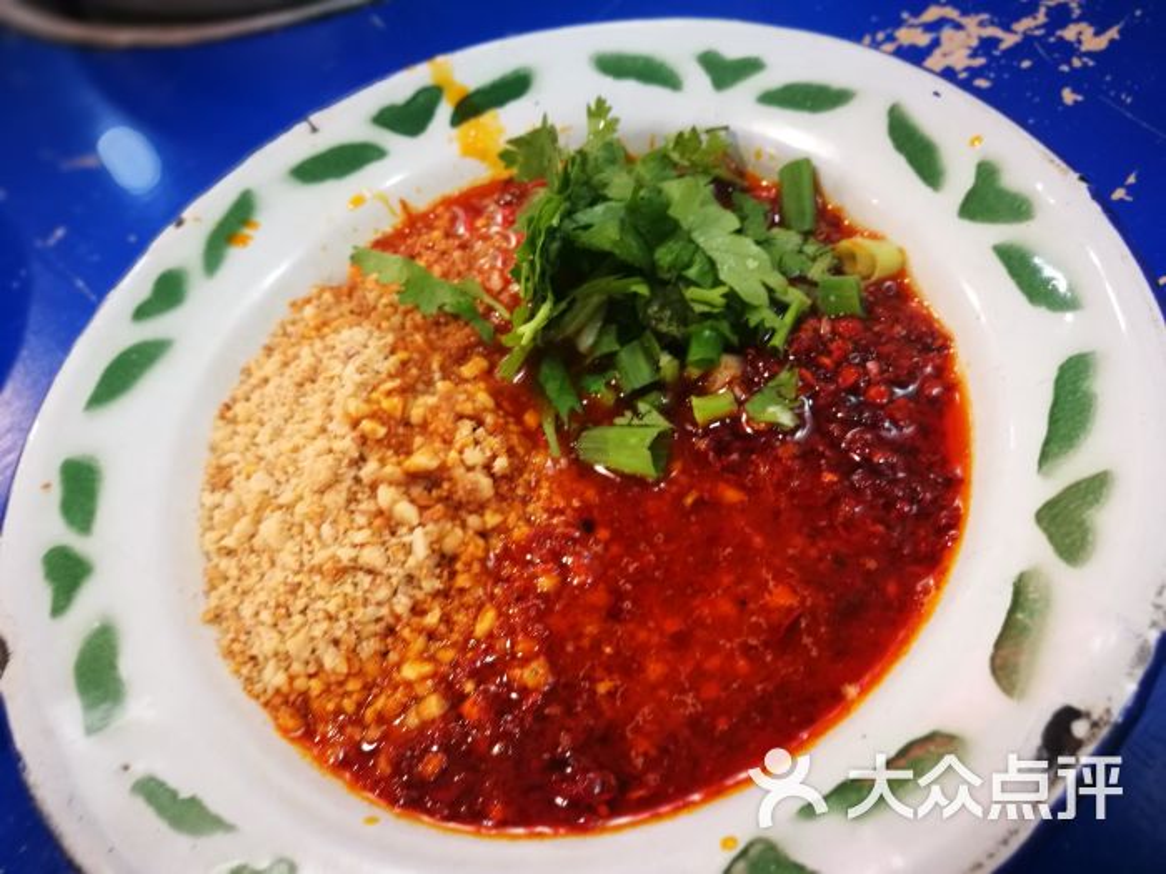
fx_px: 909
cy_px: 437
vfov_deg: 51.4
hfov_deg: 65.3
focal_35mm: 27
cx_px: 583
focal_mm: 4.5
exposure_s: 1/25
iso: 320
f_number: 4
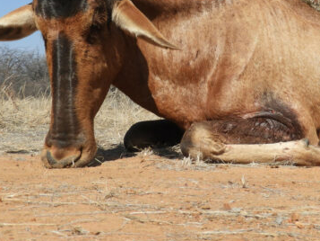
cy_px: 8
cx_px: 262
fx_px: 657
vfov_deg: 20.2
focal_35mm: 71
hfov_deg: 26.8
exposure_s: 1/1000
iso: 100
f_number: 3.6
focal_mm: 5.9
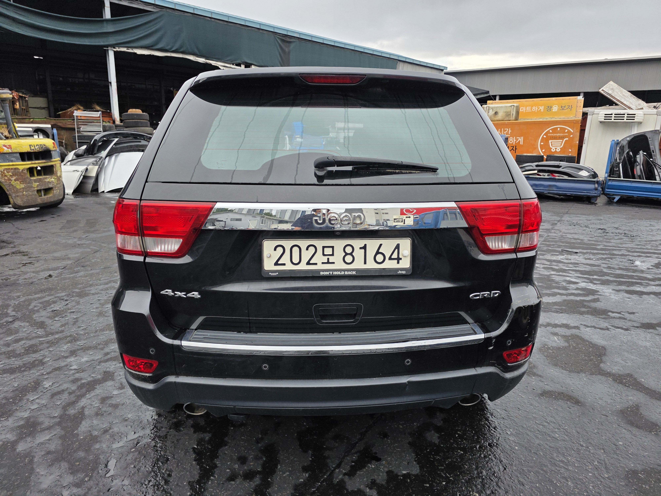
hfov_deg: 73.9
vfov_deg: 58.9
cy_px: 248
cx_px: 330
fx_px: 439
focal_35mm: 23
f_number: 1.7
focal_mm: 6.3
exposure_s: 1/180
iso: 64
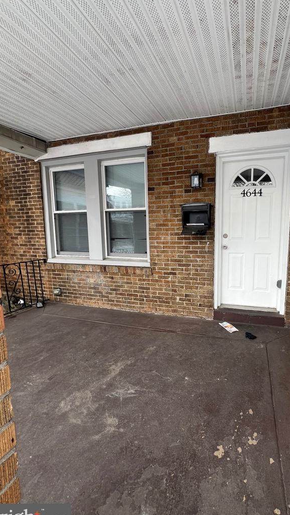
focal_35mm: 15
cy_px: 260
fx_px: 205
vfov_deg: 103.0
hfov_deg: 69.1
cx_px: 187
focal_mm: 1.57
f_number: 1.8
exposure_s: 1/223
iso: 32
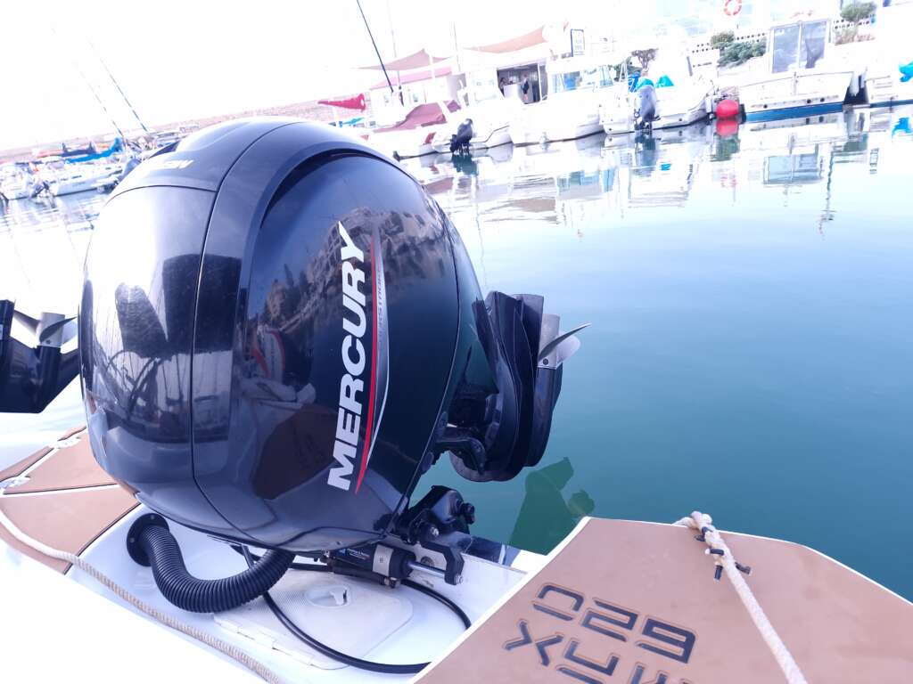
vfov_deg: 58.9
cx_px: 456
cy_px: 342
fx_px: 607
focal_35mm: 23
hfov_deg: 73.9
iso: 50
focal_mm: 6.4
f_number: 1.8
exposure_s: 1/180
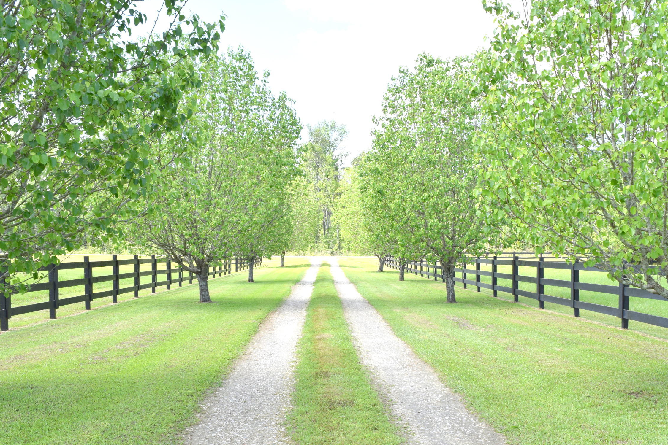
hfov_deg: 53.1
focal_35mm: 36
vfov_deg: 36.6
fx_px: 668
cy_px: 285
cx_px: 358
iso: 200
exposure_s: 1/320
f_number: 9
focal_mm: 18
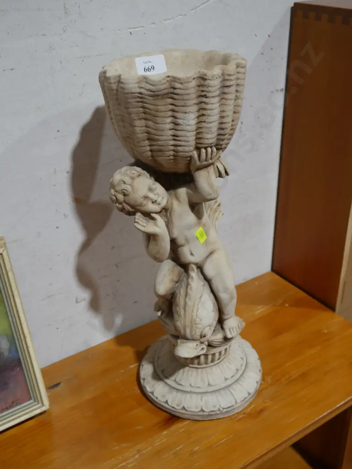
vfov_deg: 46.8
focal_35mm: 40
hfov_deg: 36.0
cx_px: 176
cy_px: 234
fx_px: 542
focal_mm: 20
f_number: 4.4
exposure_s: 1/60
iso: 320
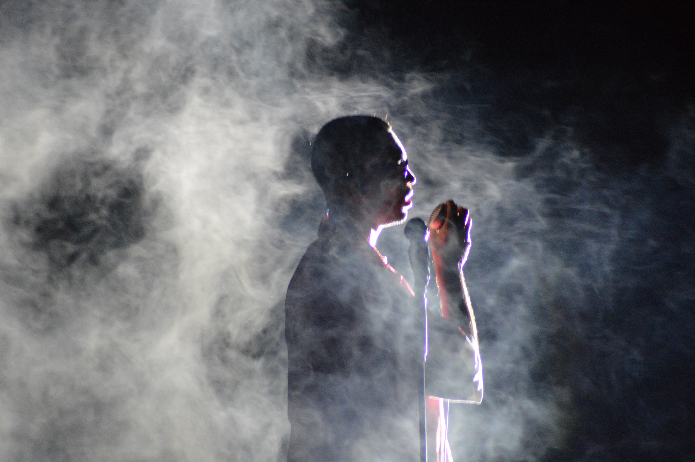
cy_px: 231
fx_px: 8680
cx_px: 348
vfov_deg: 3.0
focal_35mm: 450
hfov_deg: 4.6
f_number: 5.6
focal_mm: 300
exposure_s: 1/50
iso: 3200
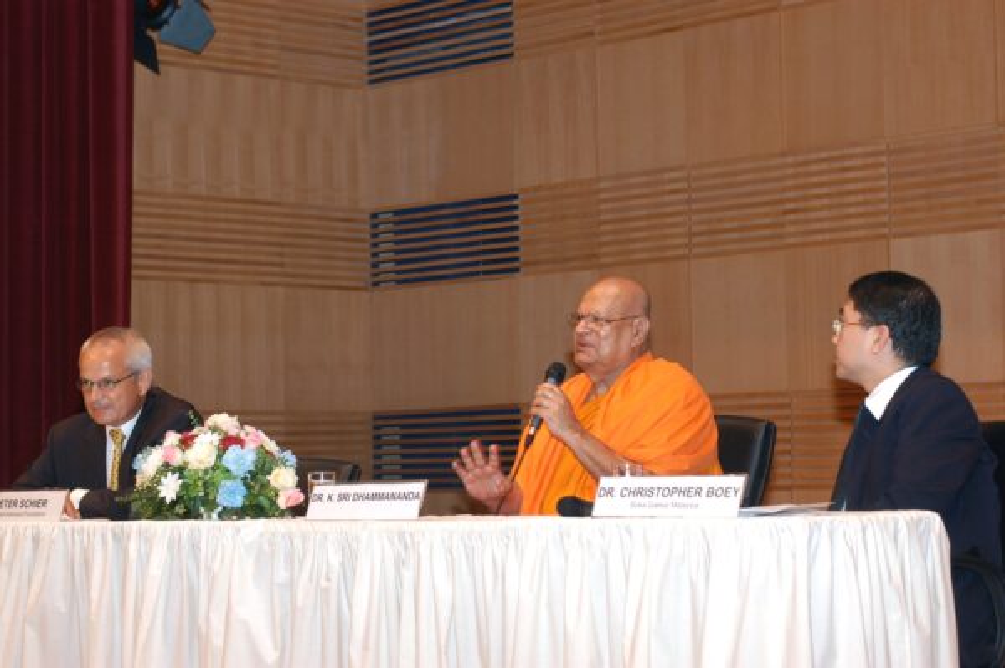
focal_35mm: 78
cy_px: 334
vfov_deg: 17.5
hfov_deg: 26.0
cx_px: 502
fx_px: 2176
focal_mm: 52
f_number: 5.6
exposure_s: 1/30
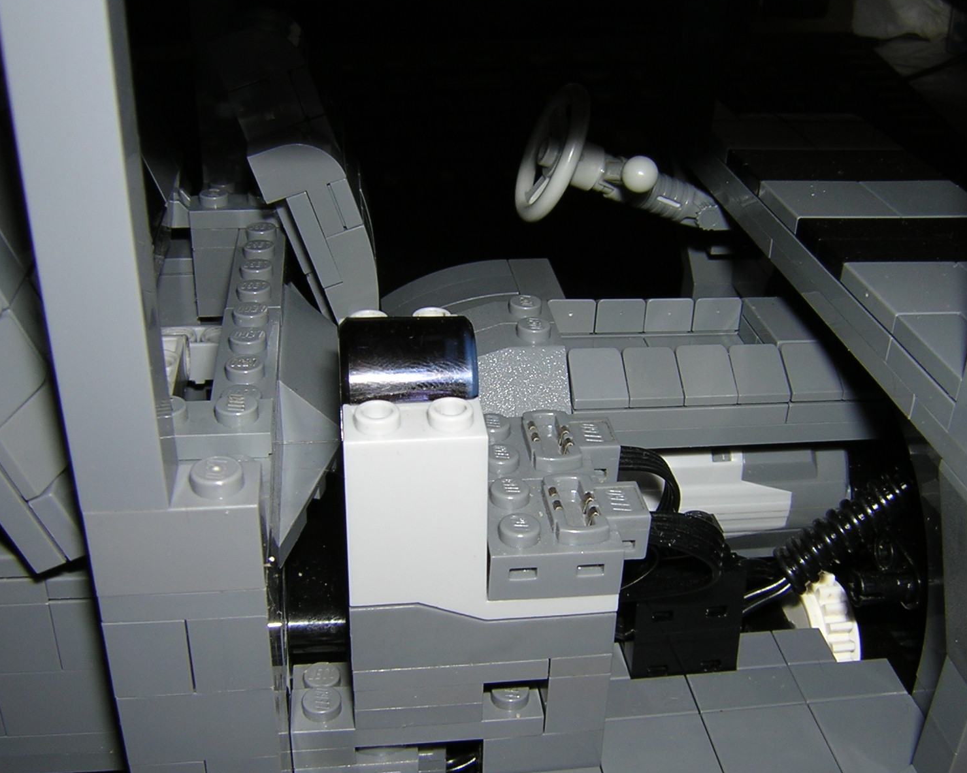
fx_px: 1088
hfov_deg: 47.9
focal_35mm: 38
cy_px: 383
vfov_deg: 39.2
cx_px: 521
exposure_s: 1/60.1
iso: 100
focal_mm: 4.7
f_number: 5.2
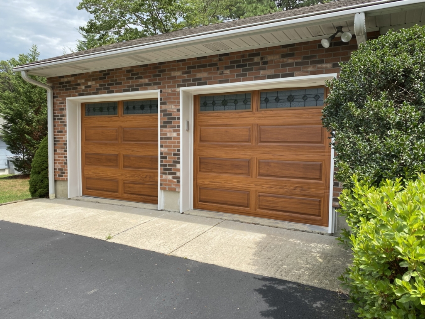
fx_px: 319
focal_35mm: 26
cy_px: 160
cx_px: 212
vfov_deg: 53.1
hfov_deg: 67.3
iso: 32
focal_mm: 4.25
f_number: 1.8
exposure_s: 1/1206
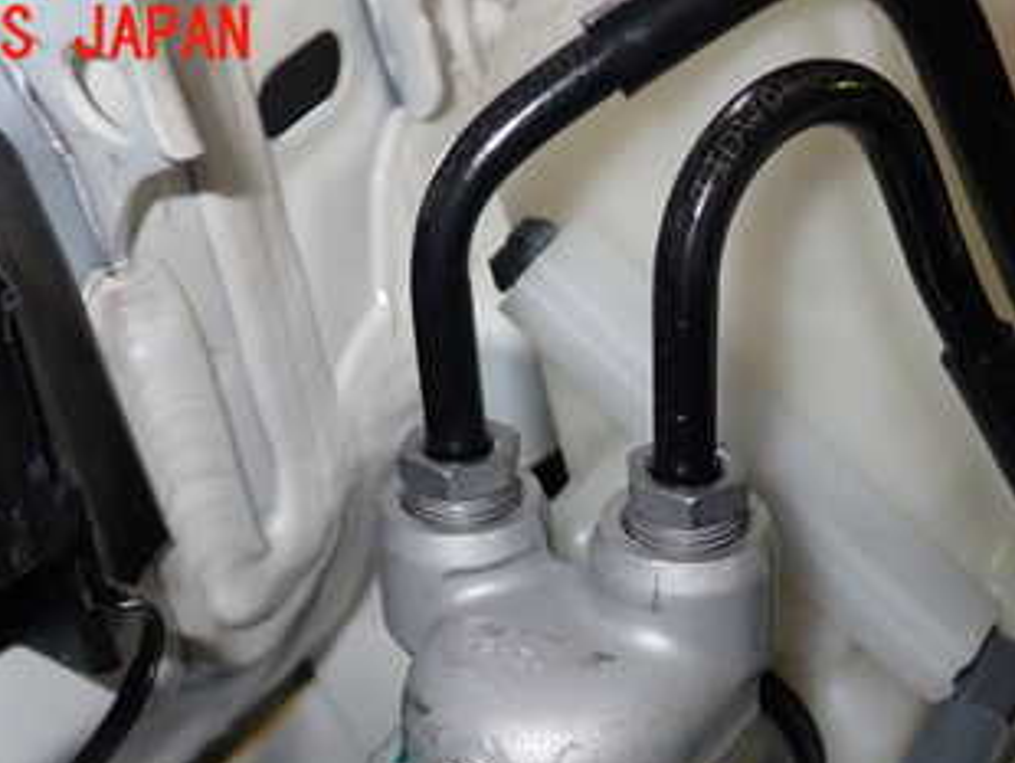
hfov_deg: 33.0
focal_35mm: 58
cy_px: 734
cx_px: 638
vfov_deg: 24.3
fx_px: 1702
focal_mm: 5.4
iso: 200
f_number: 6.3
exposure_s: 1/30
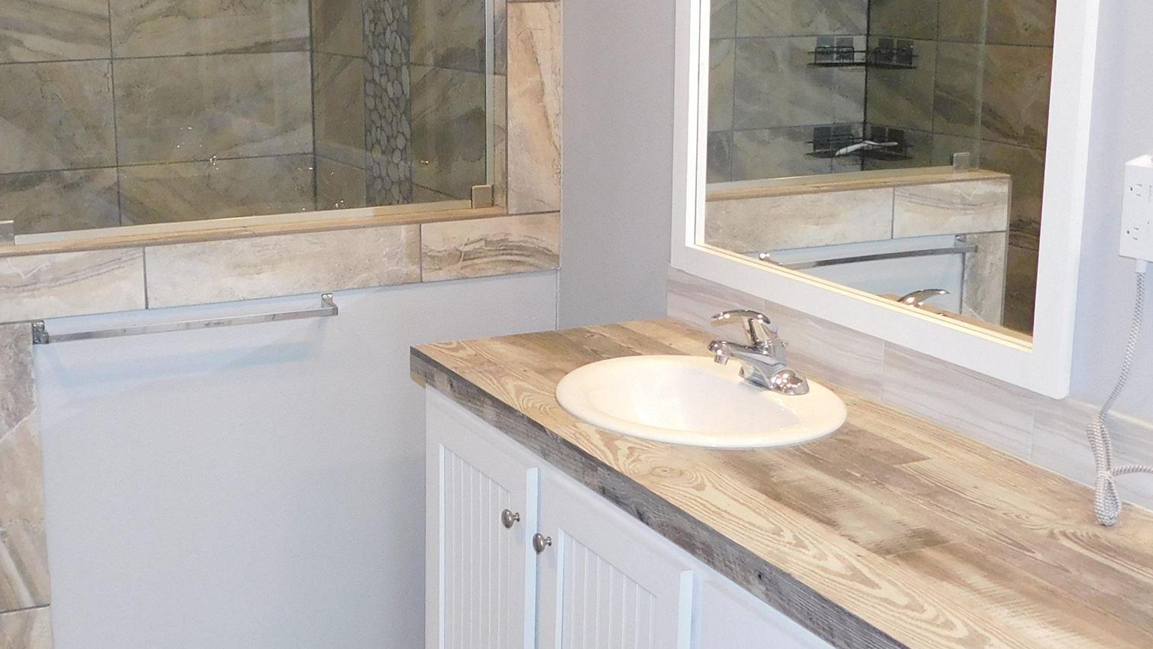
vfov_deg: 23.5
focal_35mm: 51
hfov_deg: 40.2
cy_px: 274
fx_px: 1559
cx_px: 415
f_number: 3
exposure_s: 1/30
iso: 200
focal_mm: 4
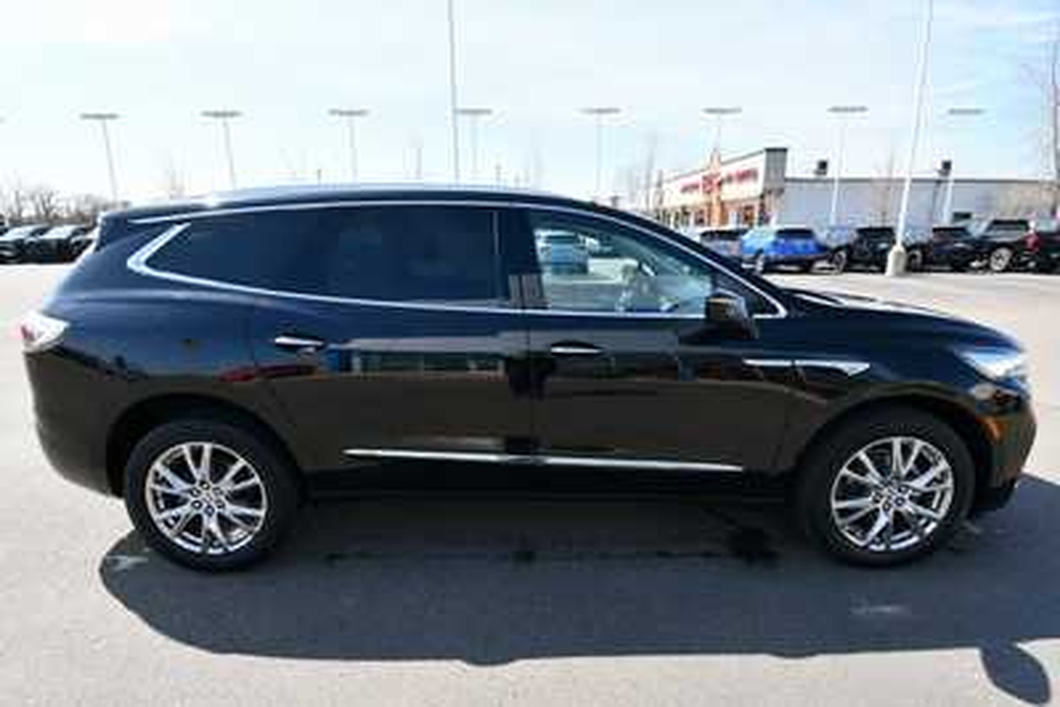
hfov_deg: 90.0
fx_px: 530
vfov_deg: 67.4
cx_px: 530
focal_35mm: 18
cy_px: 354
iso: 180
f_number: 8
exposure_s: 1/250
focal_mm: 12
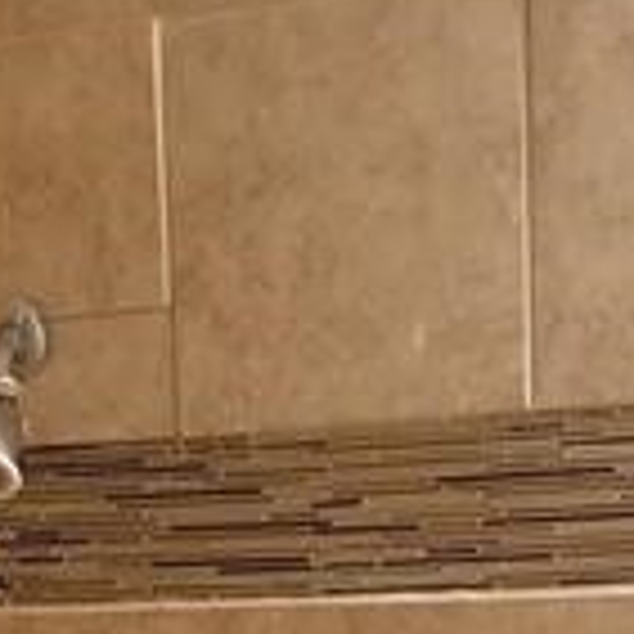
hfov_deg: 14.0
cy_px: 1403
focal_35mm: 125
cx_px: 297
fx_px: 2590
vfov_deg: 11.9
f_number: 1.7
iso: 200
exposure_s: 1/30
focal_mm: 4.25
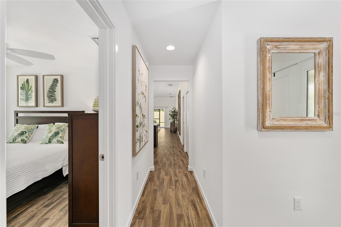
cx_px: 170
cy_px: 114
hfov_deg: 100.0
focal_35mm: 15
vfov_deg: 76.9
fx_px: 143
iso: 320
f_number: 8
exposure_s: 1/20
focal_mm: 15.1
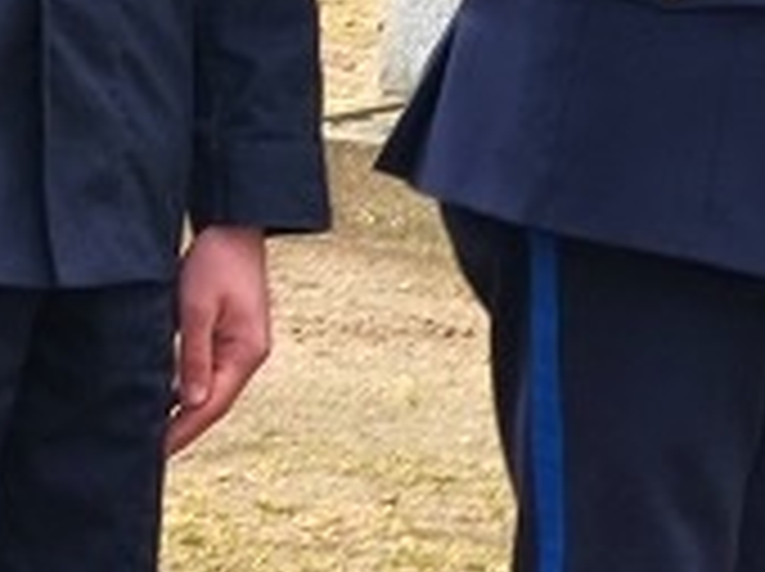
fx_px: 7790
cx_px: -886
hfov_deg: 5.5
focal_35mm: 353
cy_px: -311
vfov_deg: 4.2
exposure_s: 1/100
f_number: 1.9
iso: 64
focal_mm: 7.1
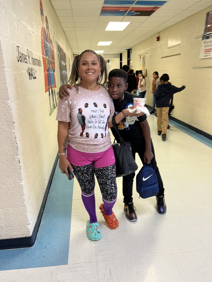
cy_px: 141
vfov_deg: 67.3
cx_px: 106
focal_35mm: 26
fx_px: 212
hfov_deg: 53.1
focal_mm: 5.1
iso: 100
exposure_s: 1/60
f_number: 1.6
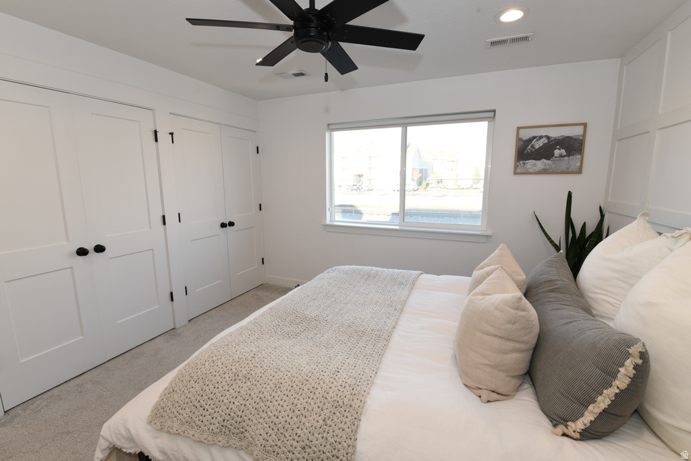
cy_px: 230
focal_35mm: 15
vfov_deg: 77.3
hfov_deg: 100.4
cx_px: 346
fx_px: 288
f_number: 10
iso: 200
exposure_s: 1/13
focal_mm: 15
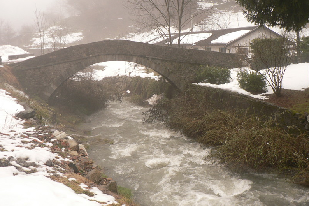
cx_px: 154
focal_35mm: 44
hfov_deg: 44.5
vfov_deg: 30.5
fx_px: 378
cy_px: 94
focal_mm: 7
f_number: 2.8
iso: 100
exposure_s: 1/60
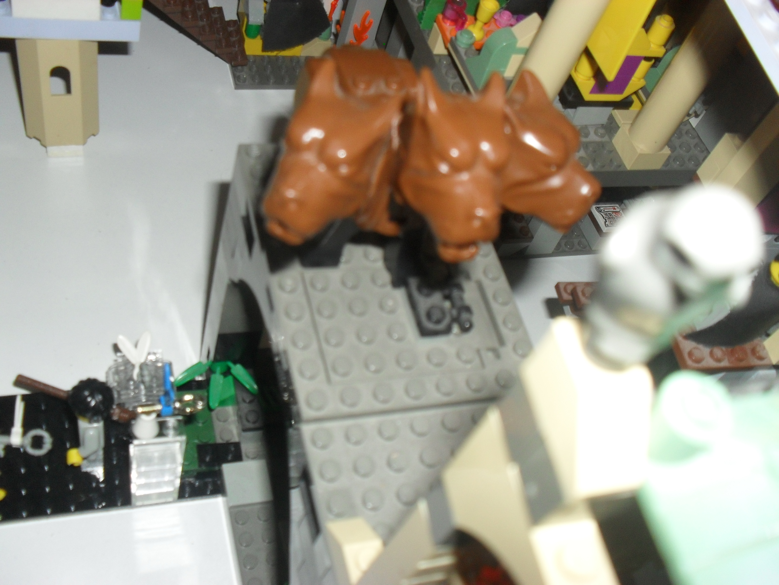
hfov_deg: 52.6
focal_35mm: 35
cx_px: 390
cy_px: 292
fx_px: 788
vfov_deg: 40.7
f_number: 3.2
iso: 200
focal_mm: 6.3
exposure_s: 1/45
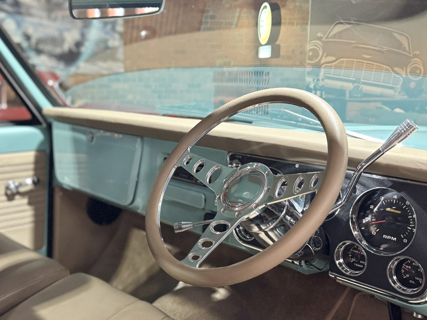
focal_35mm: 41
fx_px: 506
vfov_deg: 35.0
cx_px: 168
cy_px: 187
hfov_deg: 45.5
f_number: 1.78
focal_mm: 6.76
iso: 800
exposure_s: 1/50
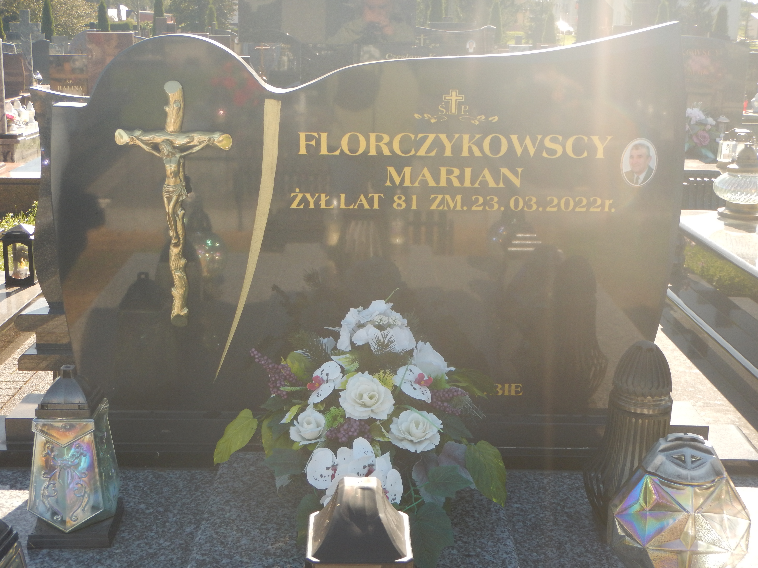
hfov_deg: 39.7
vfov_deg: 30.3
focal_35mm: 48
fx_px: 1051
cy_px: 284
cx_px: 379
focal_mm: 8.5
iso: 125
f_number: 4.3
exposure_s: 1/200
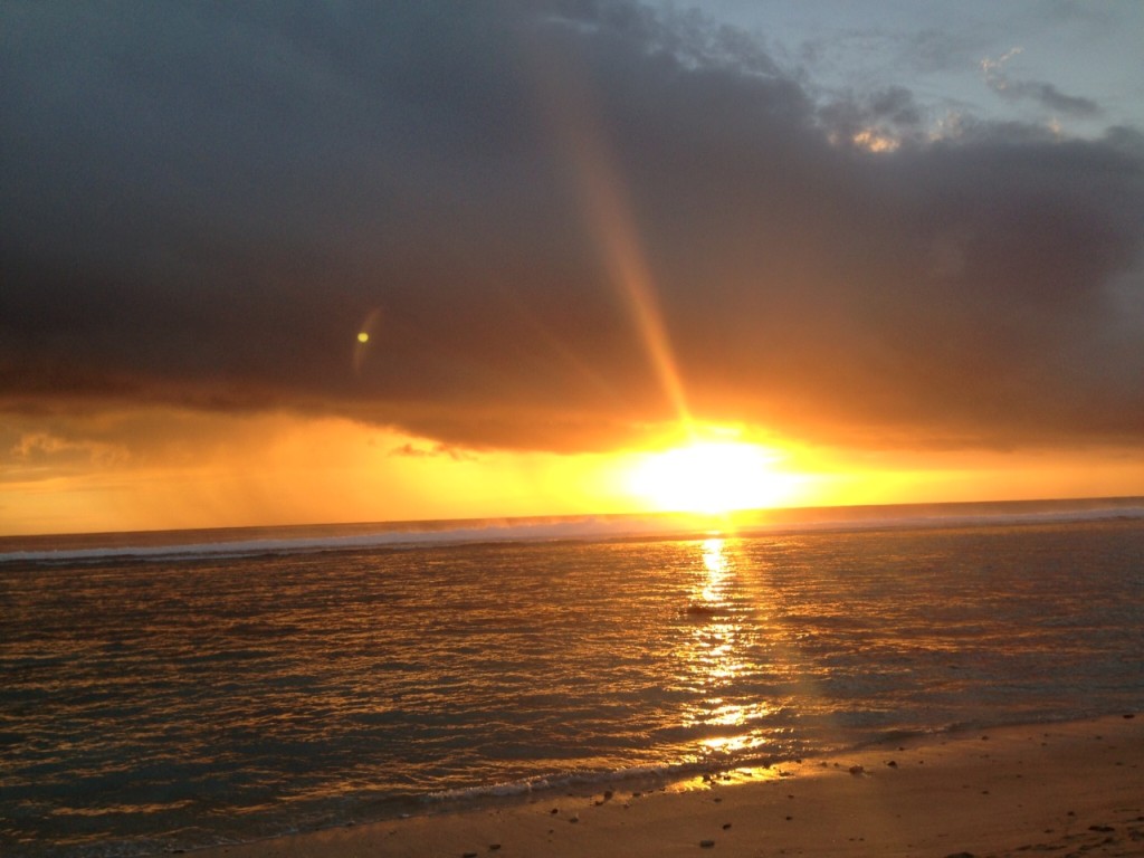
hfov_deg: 55.4
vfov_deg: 42.9
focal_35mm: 33
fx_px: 1091
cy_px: 429
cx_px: 572
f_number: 2.4
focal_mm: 4.13
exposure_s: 1/350
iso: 50
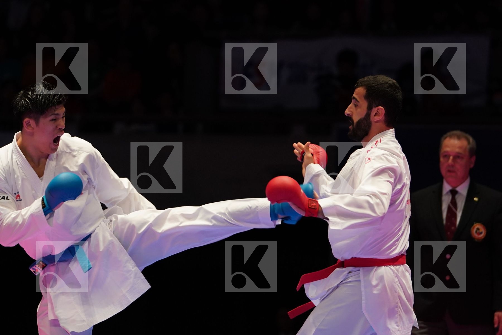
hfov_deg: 9.9
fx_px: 2886
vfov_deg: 6.6
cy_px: 168
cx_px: 251
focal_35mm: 207
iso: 1600
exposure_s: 1/1000
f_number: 2.8
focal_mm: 138
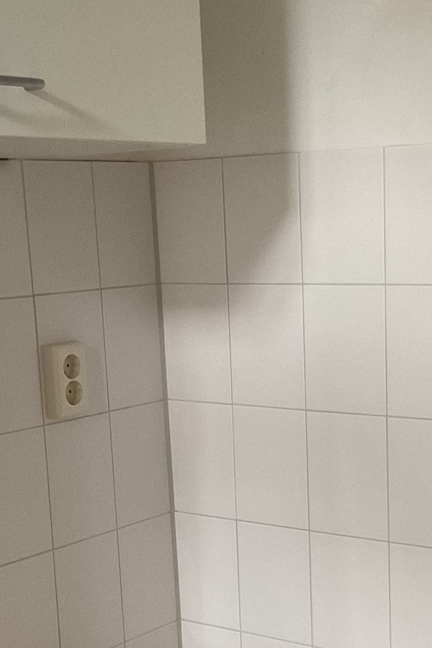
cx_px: 258
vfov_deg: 27.7
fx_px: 1296
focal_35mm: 72
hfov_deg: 18.9
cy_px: 477
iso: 200
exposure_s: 1/60
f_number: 1.8
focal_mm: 3
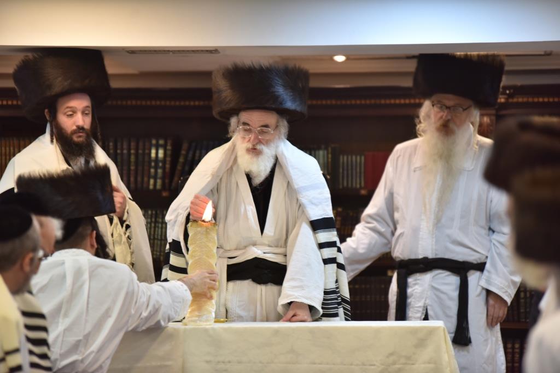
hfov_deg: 10.3
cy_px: 186
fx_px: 3111
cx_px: 280
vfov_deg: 6.9
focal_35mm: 200
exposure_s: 1/250
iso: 1000
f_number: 2.8
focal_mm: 200
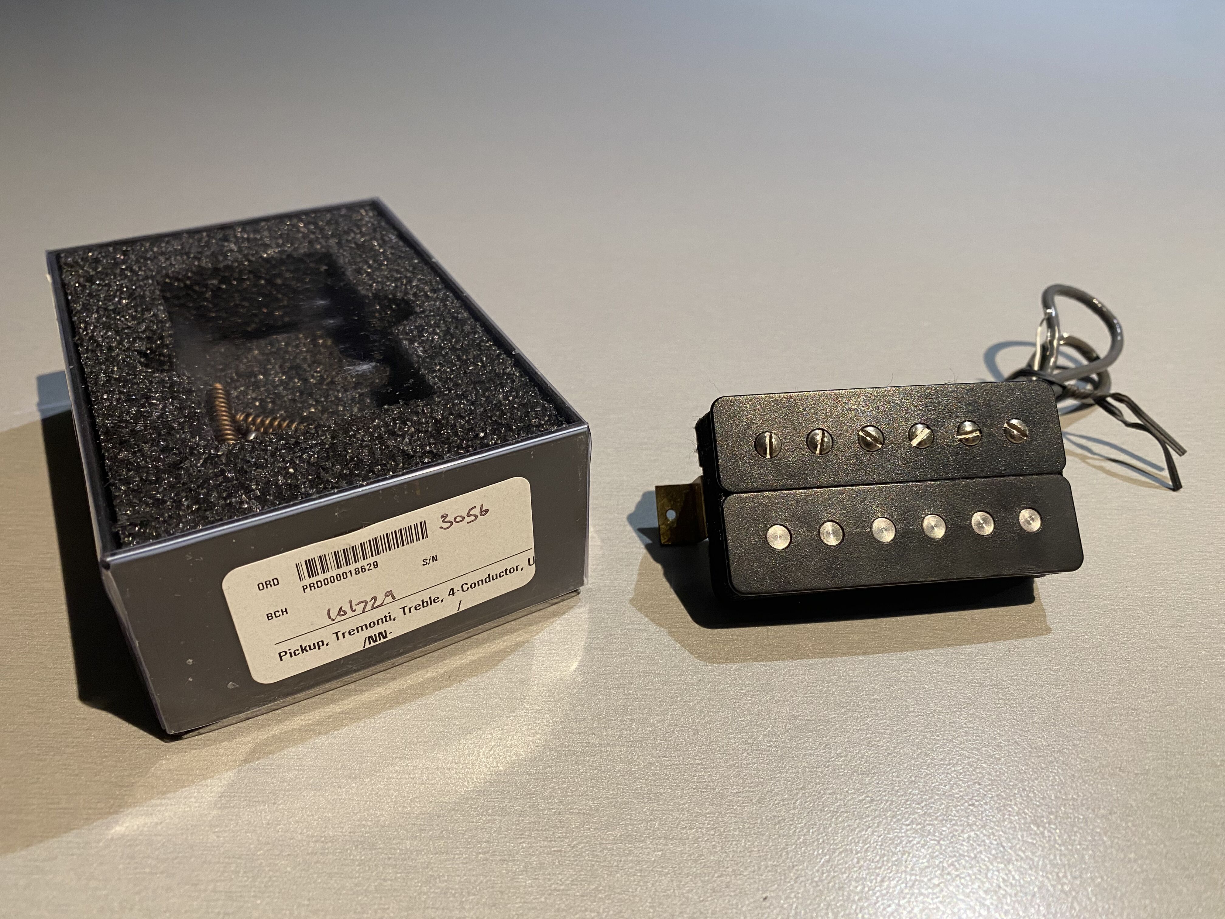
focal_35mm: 26
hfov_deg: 67.3
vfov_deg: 53.1
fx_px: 920
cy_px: 460
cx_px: 612
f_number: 1.8
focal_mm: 4.25
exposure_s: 1/50
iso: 160
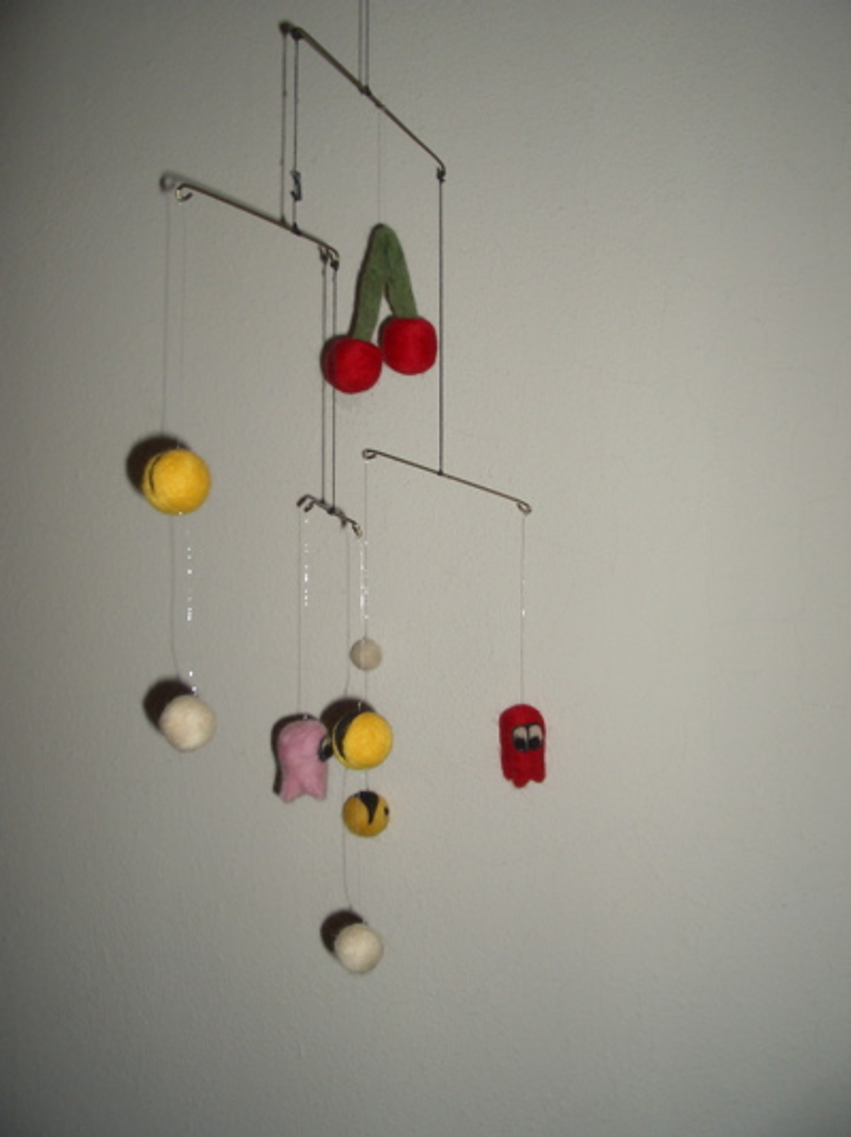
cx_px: 426
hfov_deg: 40.7
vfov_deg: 52.7
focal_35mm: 35
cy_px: 568
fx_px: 1149
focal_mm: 5.8
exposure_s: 1/40
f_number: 4.3
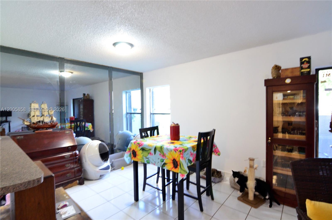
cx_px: 166
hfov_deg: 95.1
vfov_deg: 71.8
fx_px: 152
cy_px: 110
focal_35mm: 16
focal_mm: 11
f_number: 8
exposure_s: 1/8
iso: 1250
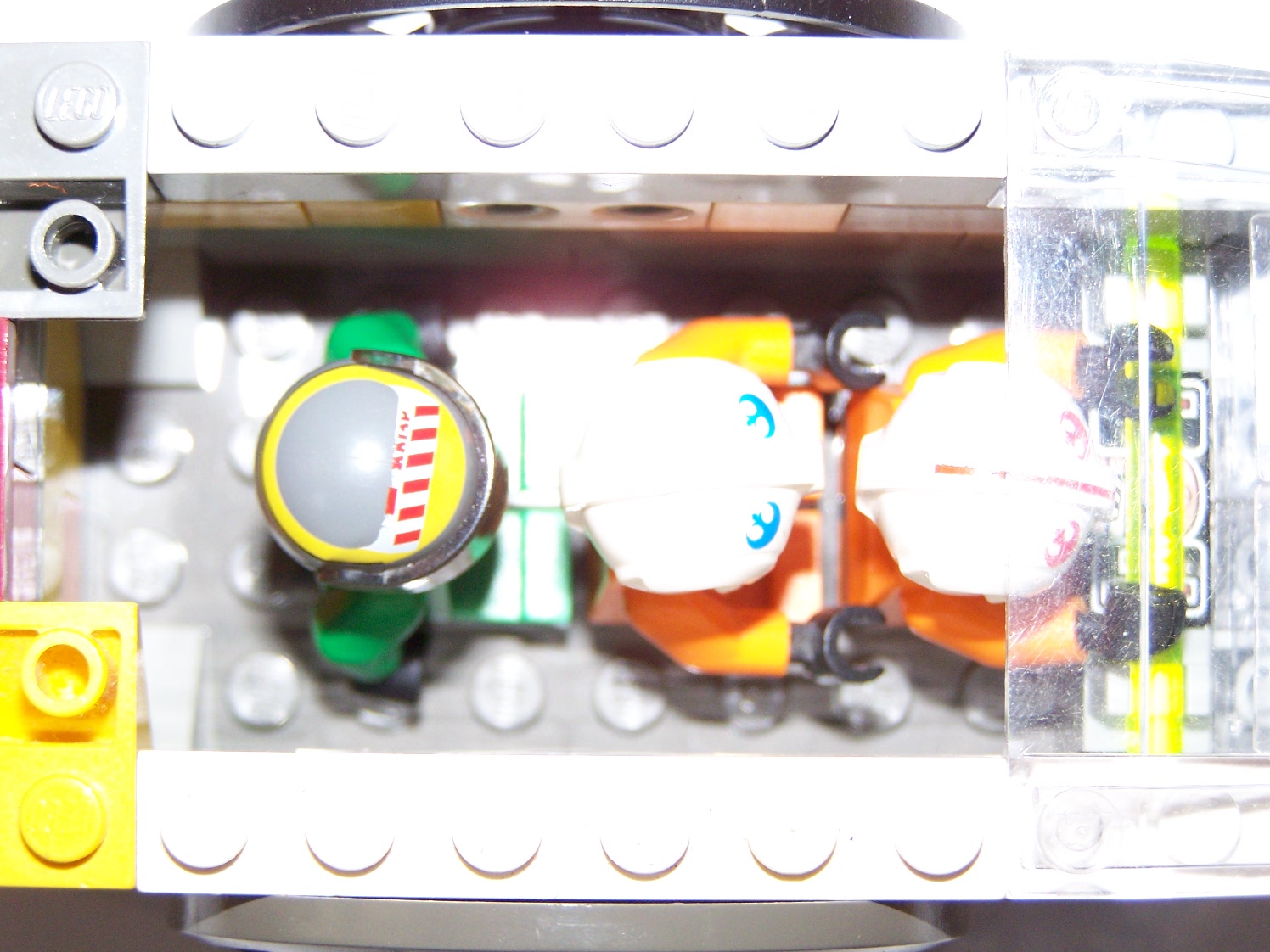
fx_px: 3449
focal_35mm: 94
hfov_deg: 20.9
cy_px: 476
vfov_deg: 15.7
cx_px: 635
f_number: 3.2
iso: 160
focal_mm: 15.6
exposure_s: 1/80
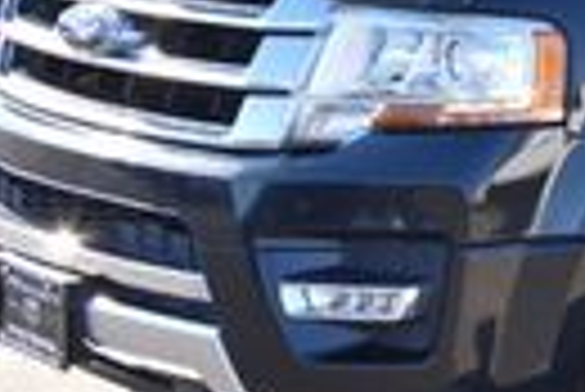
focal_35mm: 162
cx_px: 1431
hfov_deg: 10.7
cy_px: -185
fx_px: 2635
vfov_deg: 8.3
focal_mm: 22
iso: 200
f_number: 7.1
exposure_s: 1/250
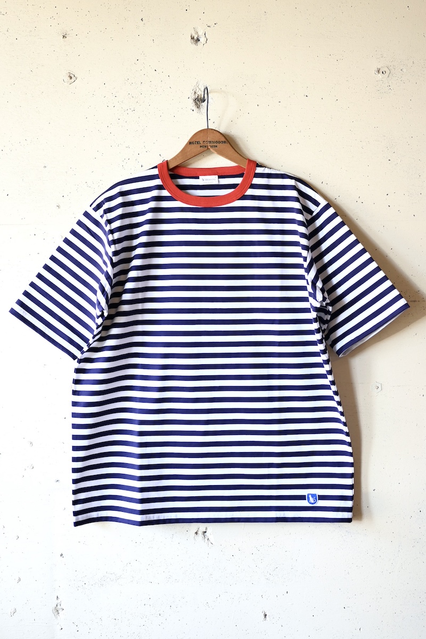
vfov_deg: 46.4
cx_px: 213
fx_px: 745
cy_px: 320
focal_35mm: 42
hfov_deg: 31.9
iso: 100
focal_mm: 28
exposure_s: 1/25
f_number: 2.8
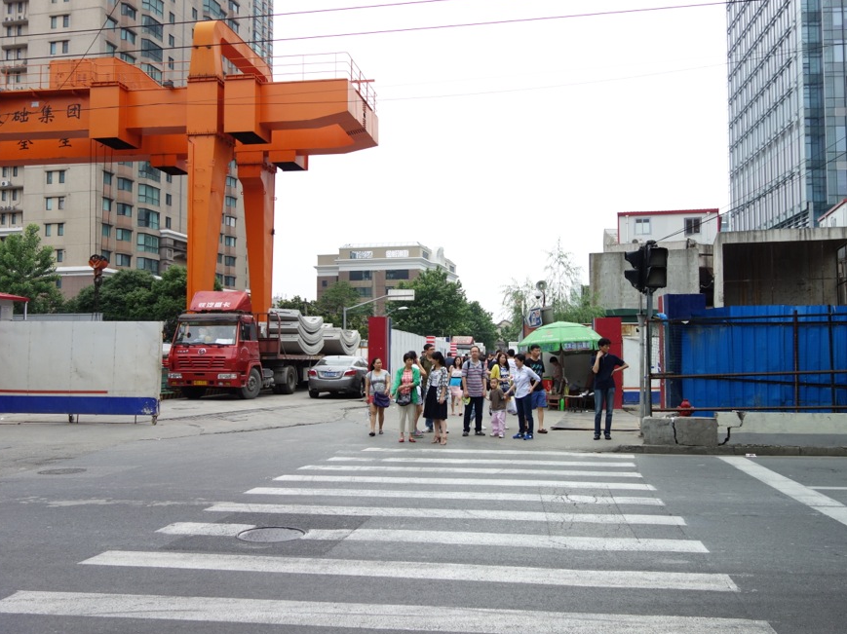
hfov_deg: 58.3
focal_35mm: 31
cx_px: 458
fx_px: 758
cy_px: 317
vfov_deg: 45.4
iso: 125
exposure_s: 1/2000
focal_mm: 10.4
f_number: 1.8
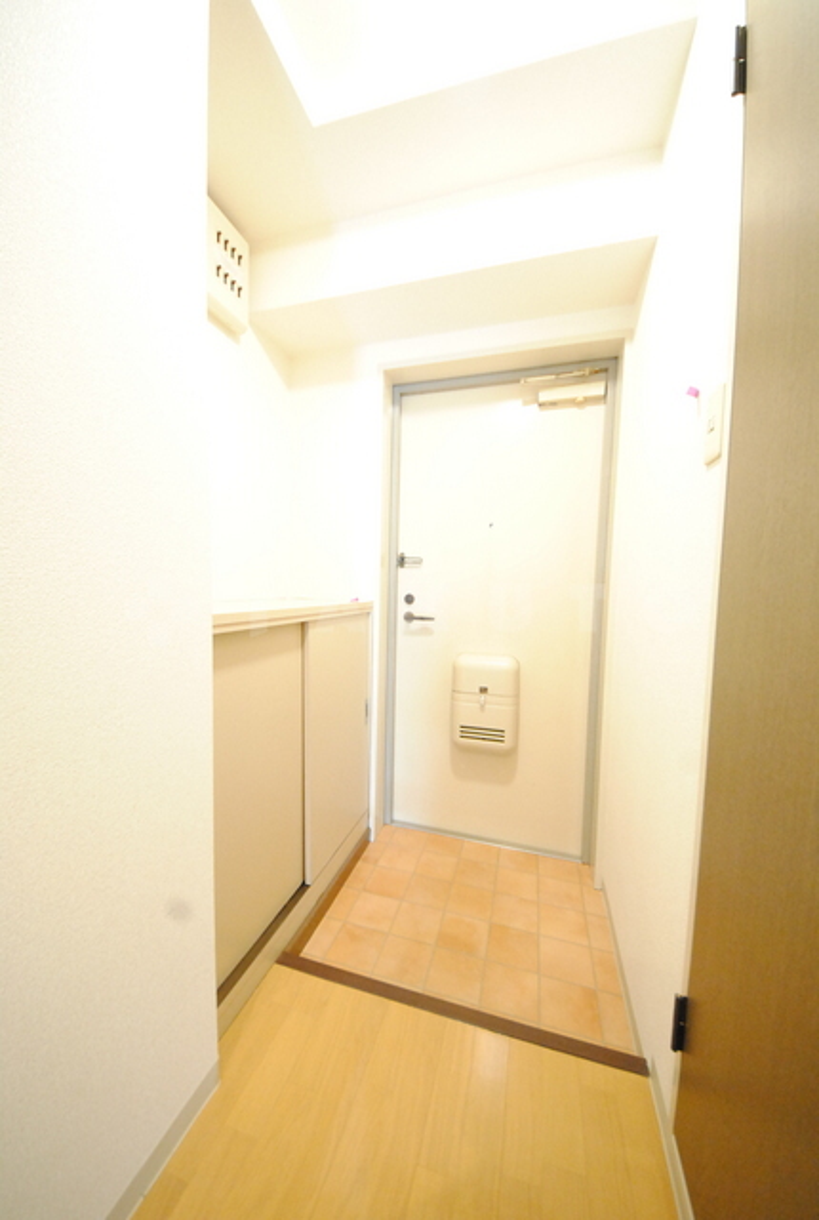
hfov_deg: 90.3
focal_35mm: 12
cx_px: 410
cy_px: 610
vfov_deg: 112.5
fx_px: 407
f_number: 4.5
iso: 1600
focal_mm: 8
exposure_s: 1/10
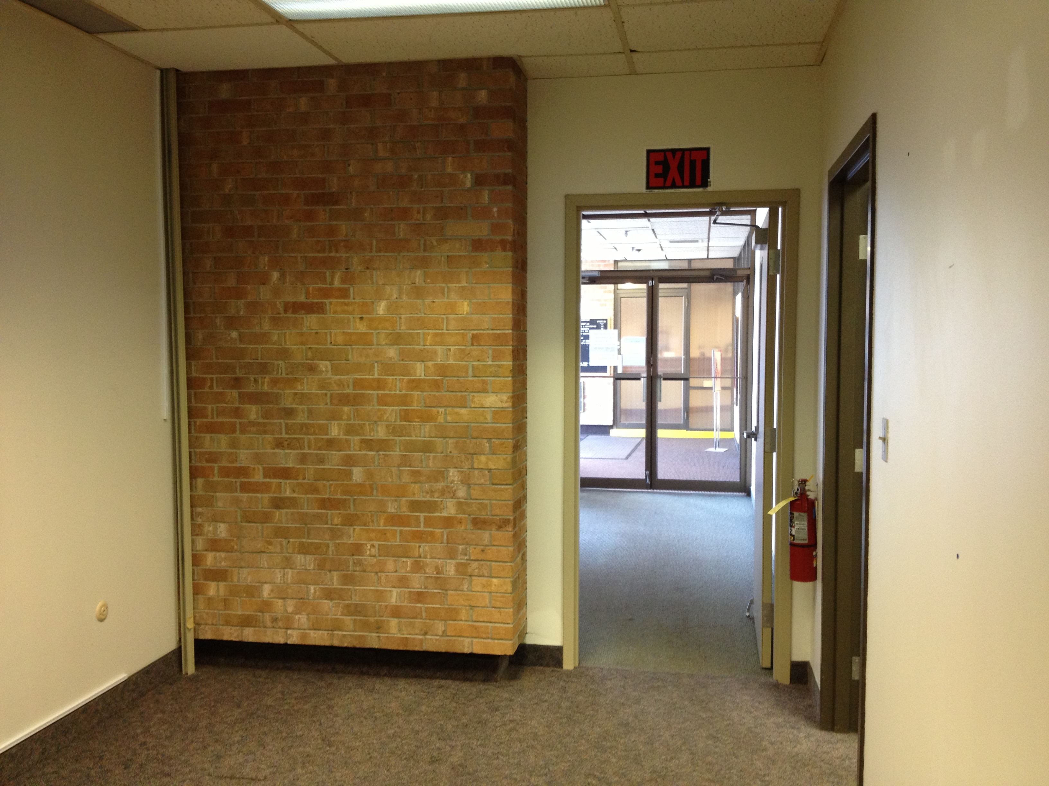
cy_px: 393
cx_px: 524
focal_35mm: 35
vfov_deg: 40.7
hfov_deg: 52.6
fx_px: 1061
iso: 125
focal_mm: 4.28
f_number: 2.4
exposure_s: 1/20
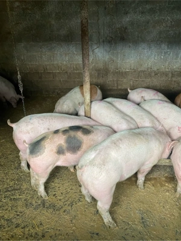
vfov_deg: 67.3
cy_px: 120
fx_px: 181
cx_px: 90
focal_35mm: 26
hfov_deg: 53.1
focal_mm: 4.25
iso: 320
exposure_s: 1/60
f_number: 1.8
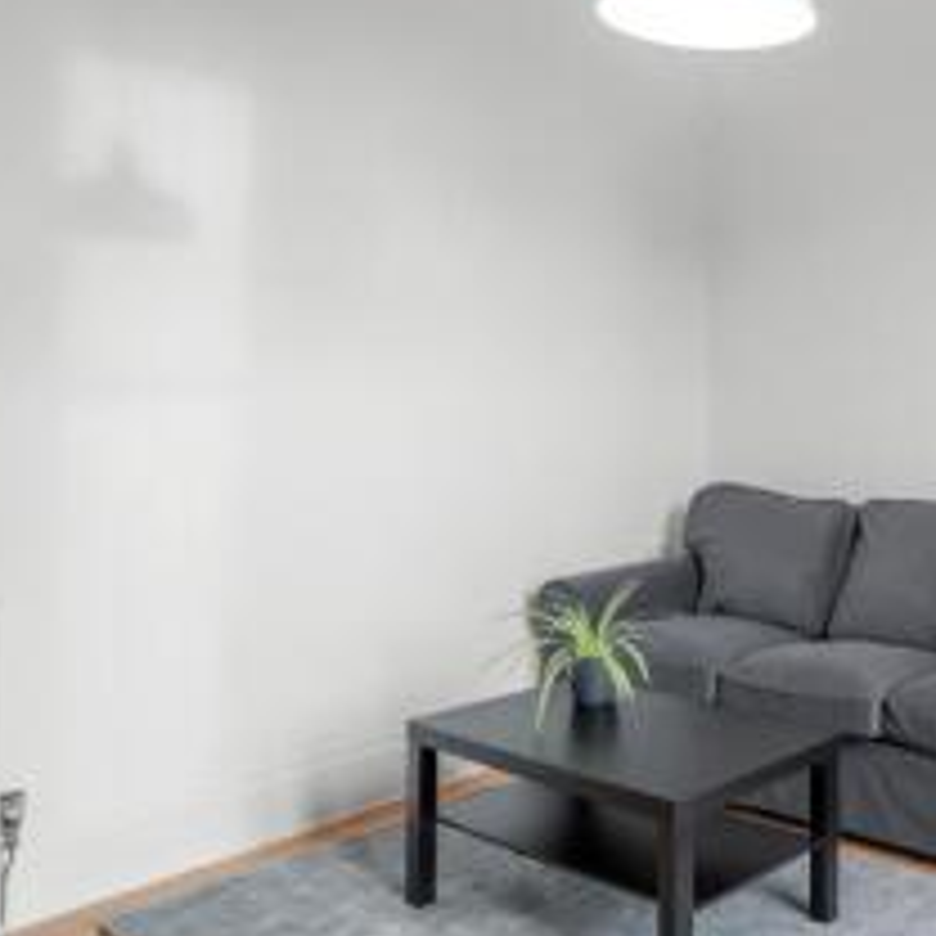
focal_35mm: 35
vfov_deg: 46.9
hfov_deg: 41.3
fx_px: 1071
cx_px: 932
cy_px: 362
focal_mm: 18
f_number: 9
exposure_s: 1/5
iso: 200
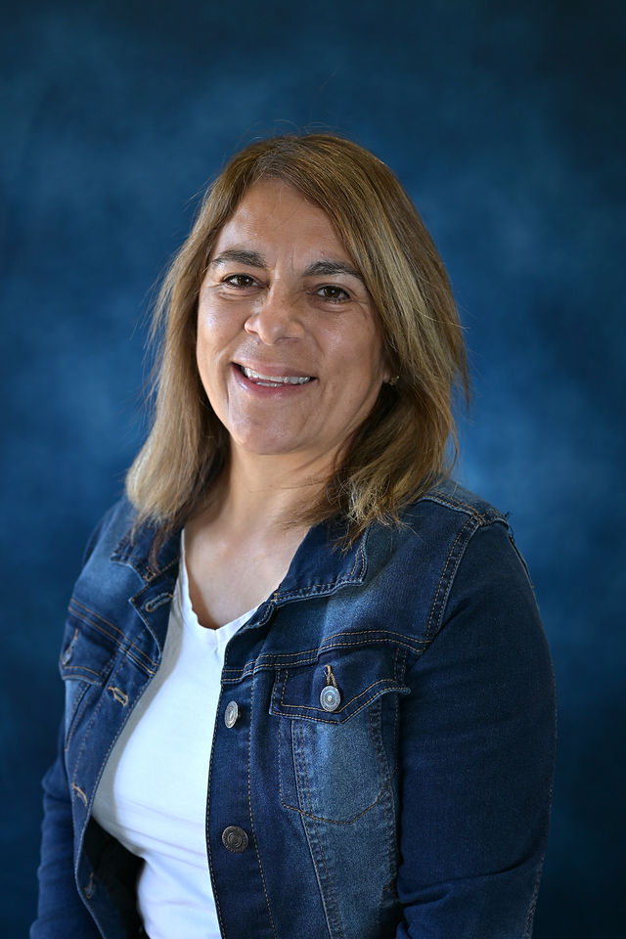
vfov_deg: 39.6
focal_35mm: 50
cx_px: 313
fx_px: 1304
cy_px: 470
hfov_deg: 27.0
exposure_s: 1/125
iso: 200
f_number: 4
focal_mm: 50
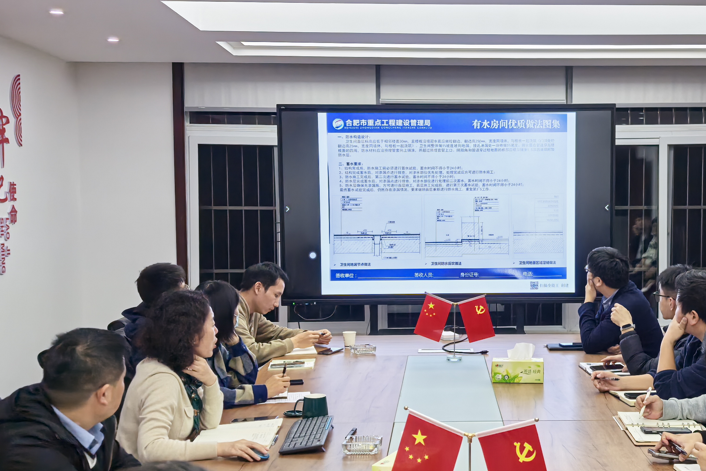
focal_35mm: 51
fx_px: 1000
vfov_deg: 26.5
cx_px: 478
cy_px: 267
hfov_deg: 38.4
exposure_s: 1/112
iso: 50
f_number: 1.4
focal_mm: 6.98
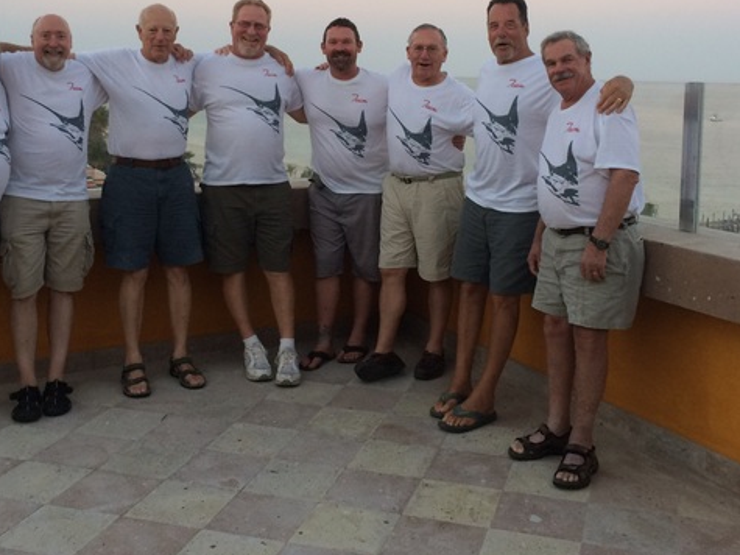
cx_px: 369
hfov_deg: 43.0
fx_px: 940
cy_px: 150
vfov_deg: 32.3
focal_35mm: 44
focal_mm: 4.15
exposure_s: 1/40
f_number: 2.2
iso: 40
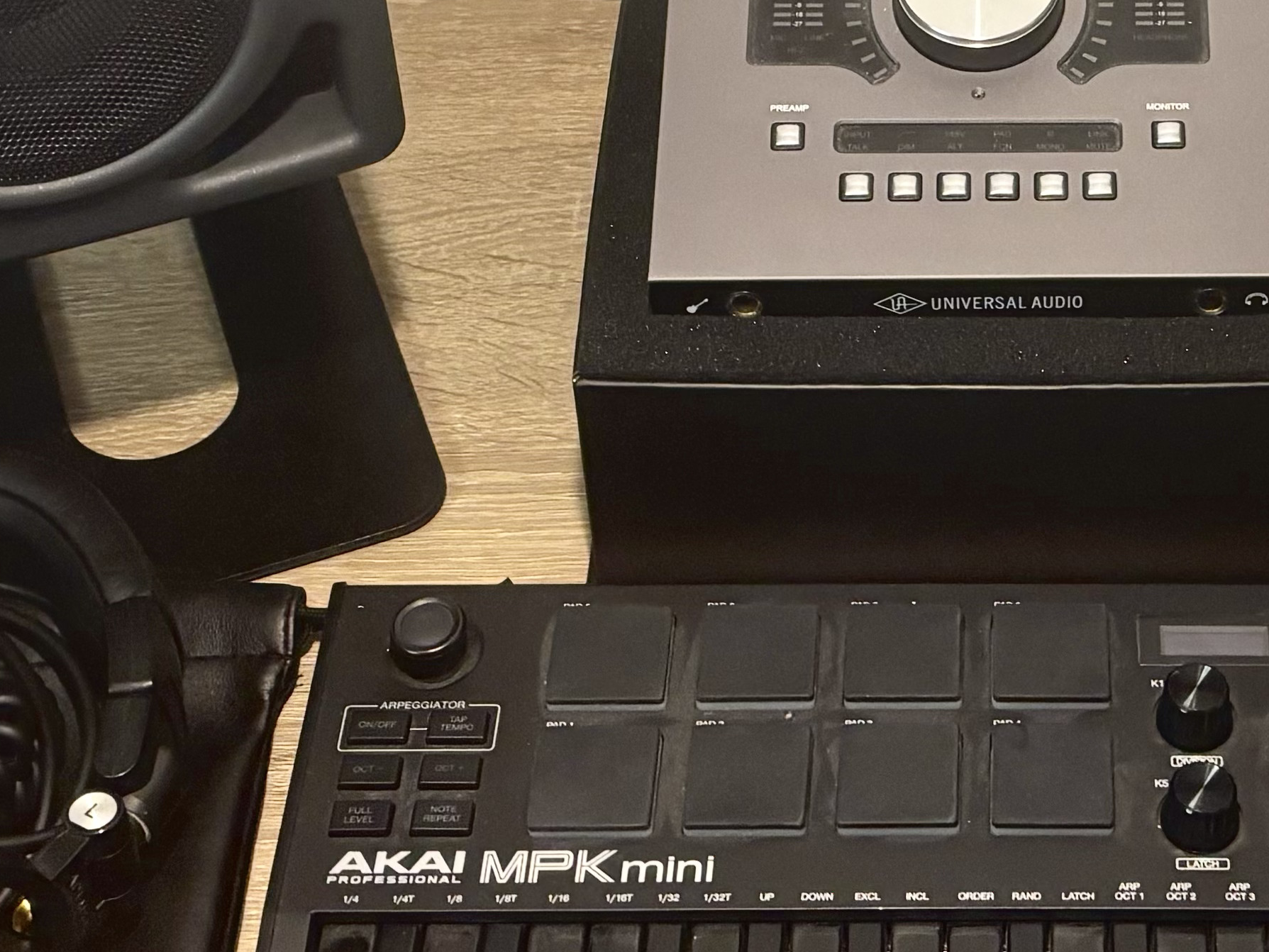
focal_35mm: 83
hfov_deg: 23.2
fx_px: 3043
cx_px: 1028
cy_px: 88
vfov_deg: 17.5
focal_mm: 5.96
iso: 200
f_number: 1.6
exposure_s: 1/50
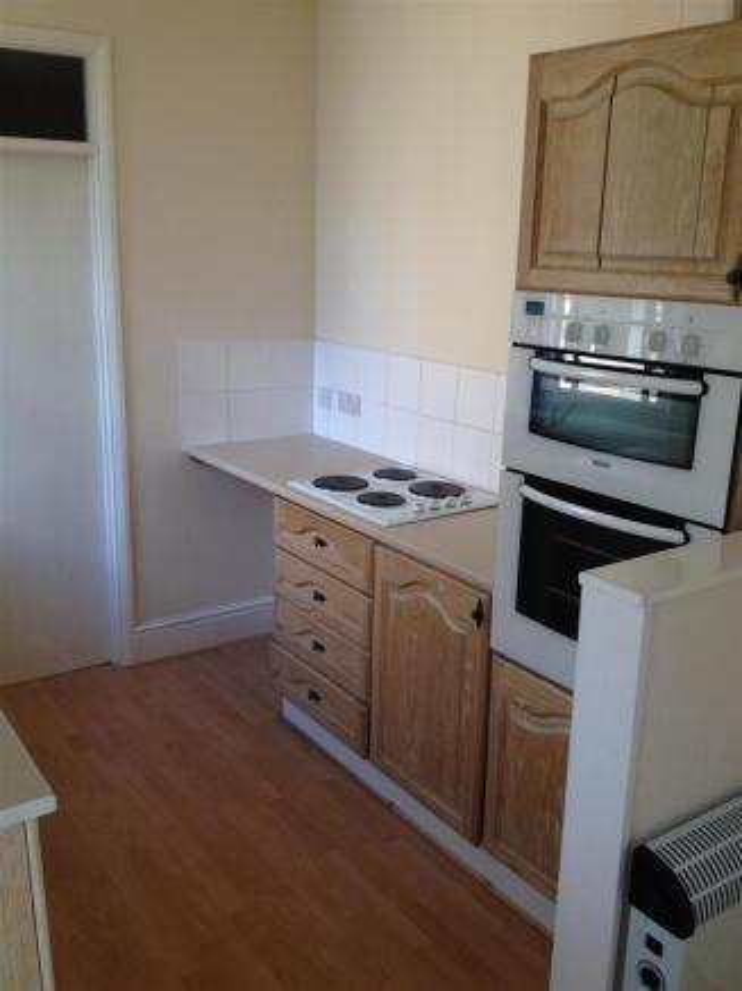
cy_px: 496
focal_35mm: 35
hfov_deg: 40.6
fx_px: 1002
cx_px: 371
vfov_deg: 52.7
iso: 50
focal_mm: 4.28
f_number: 2.4
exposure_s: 1/50
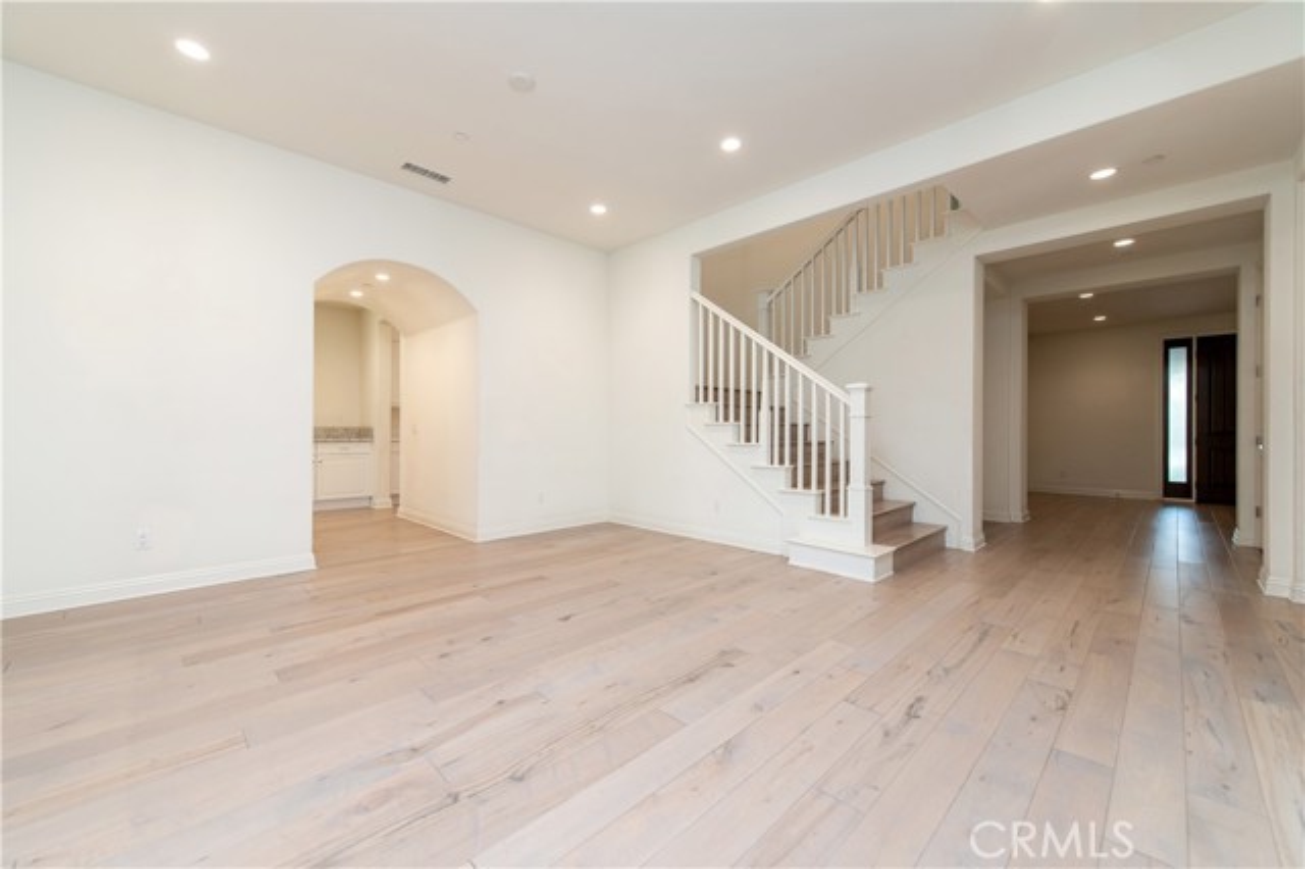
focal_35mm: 14
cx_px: 652
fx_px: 507
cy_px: 434
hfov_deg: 104.3
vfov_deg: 81.1
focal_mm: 14
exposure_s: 1/60
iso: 320
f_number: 4
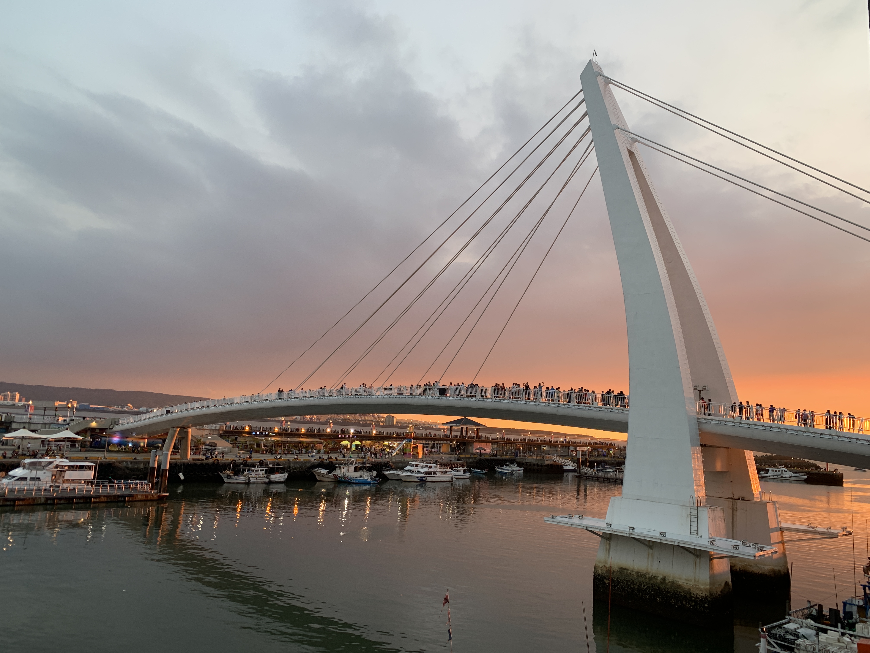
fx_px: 653
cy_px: 326
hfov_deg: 67.3
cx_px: 435
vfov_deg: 53.1
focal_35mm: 26
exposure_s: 1/122
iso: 32
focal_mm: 4.25
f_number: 1.8
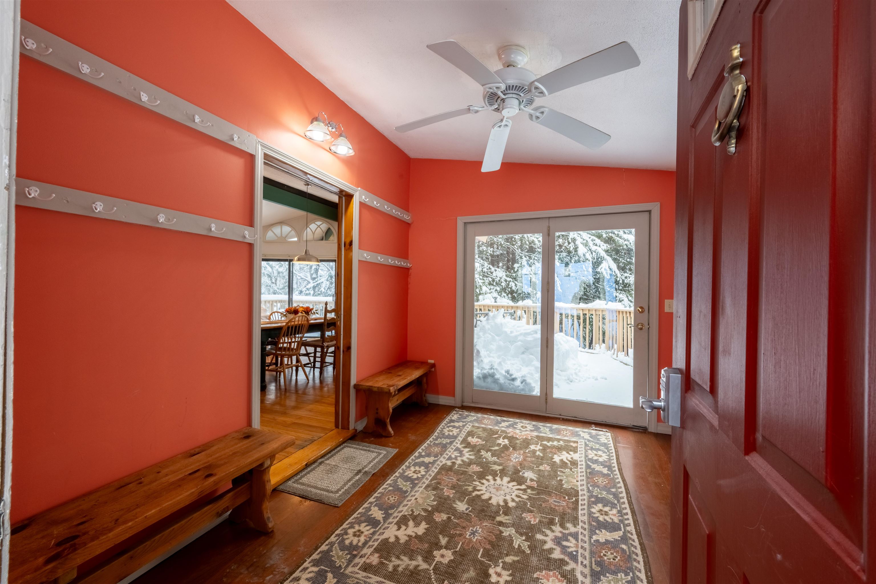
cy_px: 292
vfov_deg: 81.2
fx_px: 341
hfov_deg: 104.3
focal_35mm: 14
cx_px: 438
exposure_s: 1/320
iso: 640
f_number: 13
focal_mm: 14
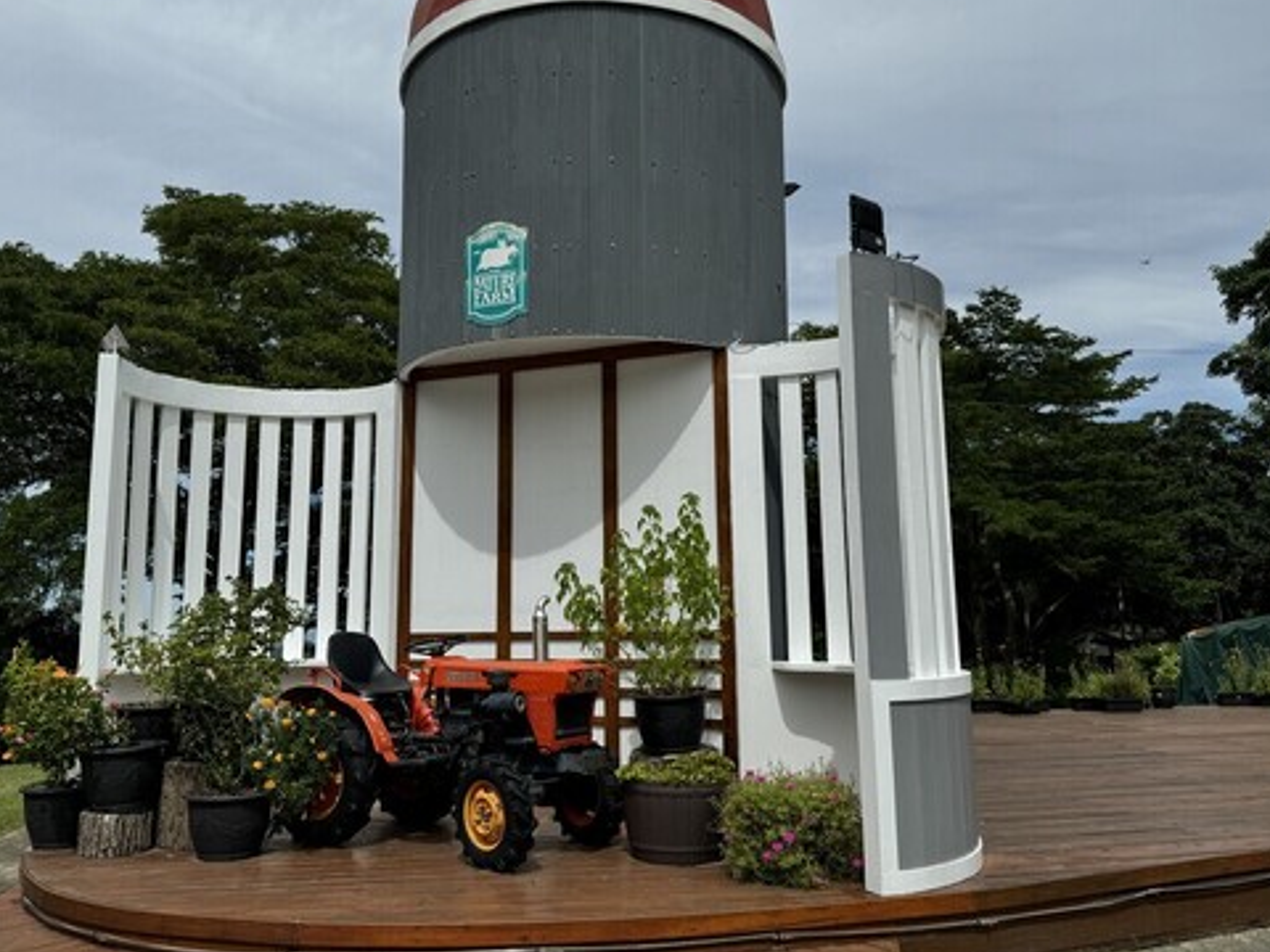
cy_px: 426
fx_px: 1101
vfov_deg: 46.7
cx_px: 616
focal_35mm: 30
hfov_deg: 60.0
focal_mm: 6.76
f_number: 1.78
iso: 80
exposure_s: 1/7937
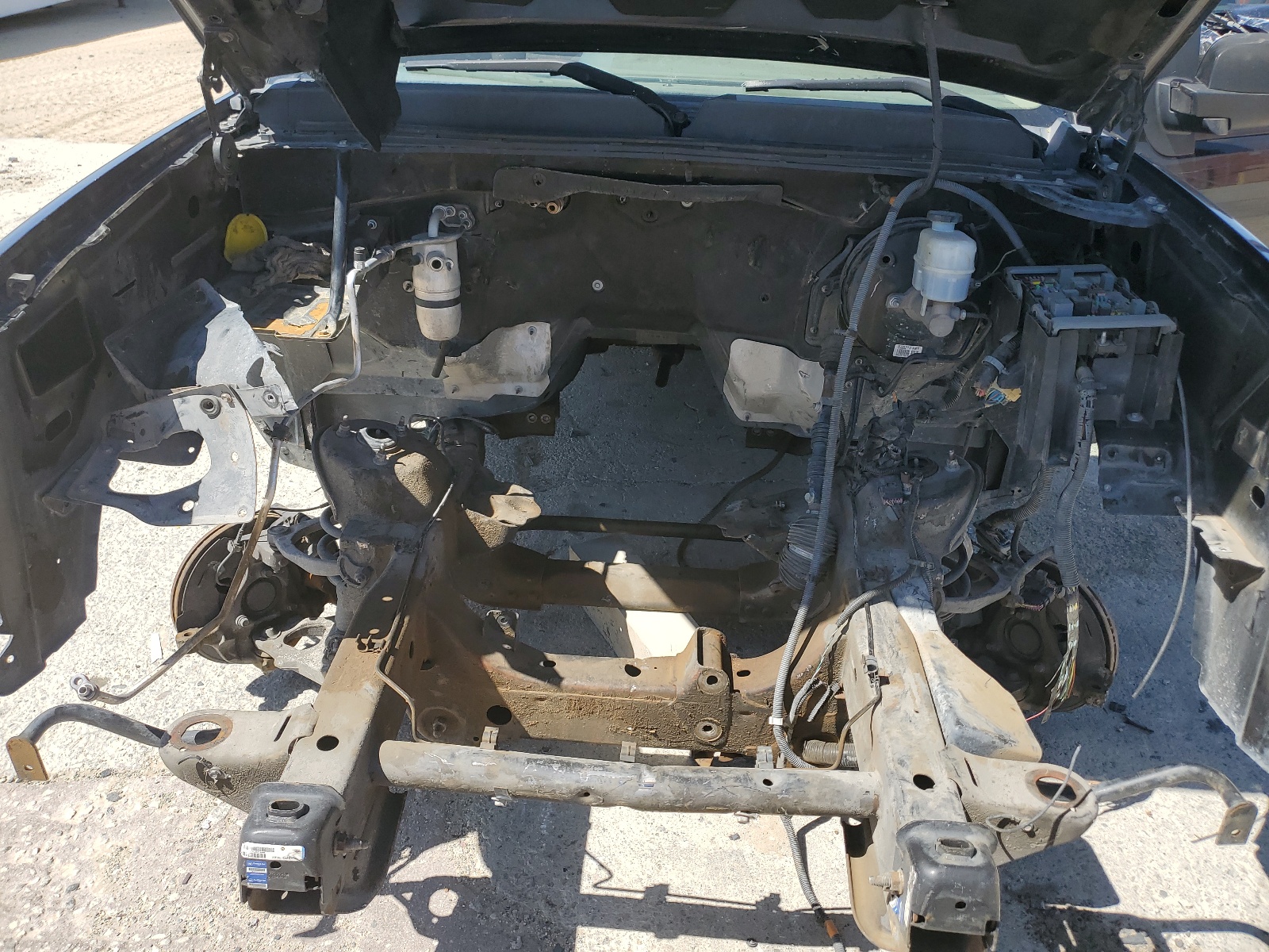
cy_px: 476
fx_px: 953
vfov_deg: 53.1
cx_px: 634
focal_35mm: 26
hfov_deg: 67.3
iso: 50
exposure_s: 1/2000
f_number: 1.5
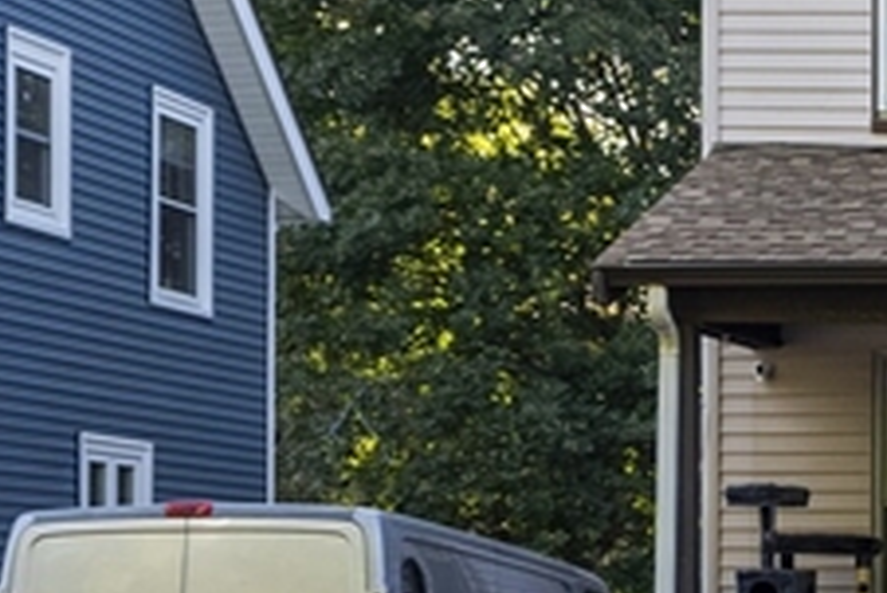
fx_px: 2909
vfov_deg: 11.6
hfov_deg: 15.6
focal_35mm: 118
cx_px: 1436
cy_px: 181
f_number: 2.8
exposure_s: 1/1000
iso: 320
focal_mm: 26
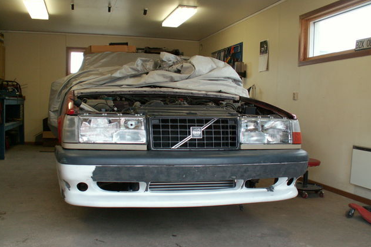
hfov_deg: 51.9
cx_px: 183
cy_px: 136
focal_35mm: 37
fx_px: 381
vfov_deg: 35.9
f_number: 2.8
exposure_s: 1/40
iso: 80
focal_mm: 5.86
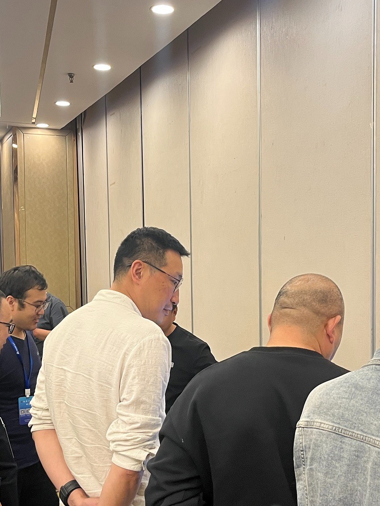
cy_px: 296
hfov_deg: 31.5
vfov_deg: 41.1
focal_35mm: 46
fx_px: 673
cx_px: 172
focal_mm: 5.1
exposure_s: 1/50
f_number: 1.6
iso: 100
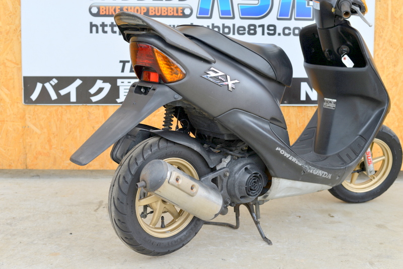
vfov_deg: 27.0
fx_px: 560
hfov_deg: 39.6
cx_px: 202
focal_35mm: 50
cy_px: 134
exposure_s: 1/100
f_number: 5
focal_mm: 50
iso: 100
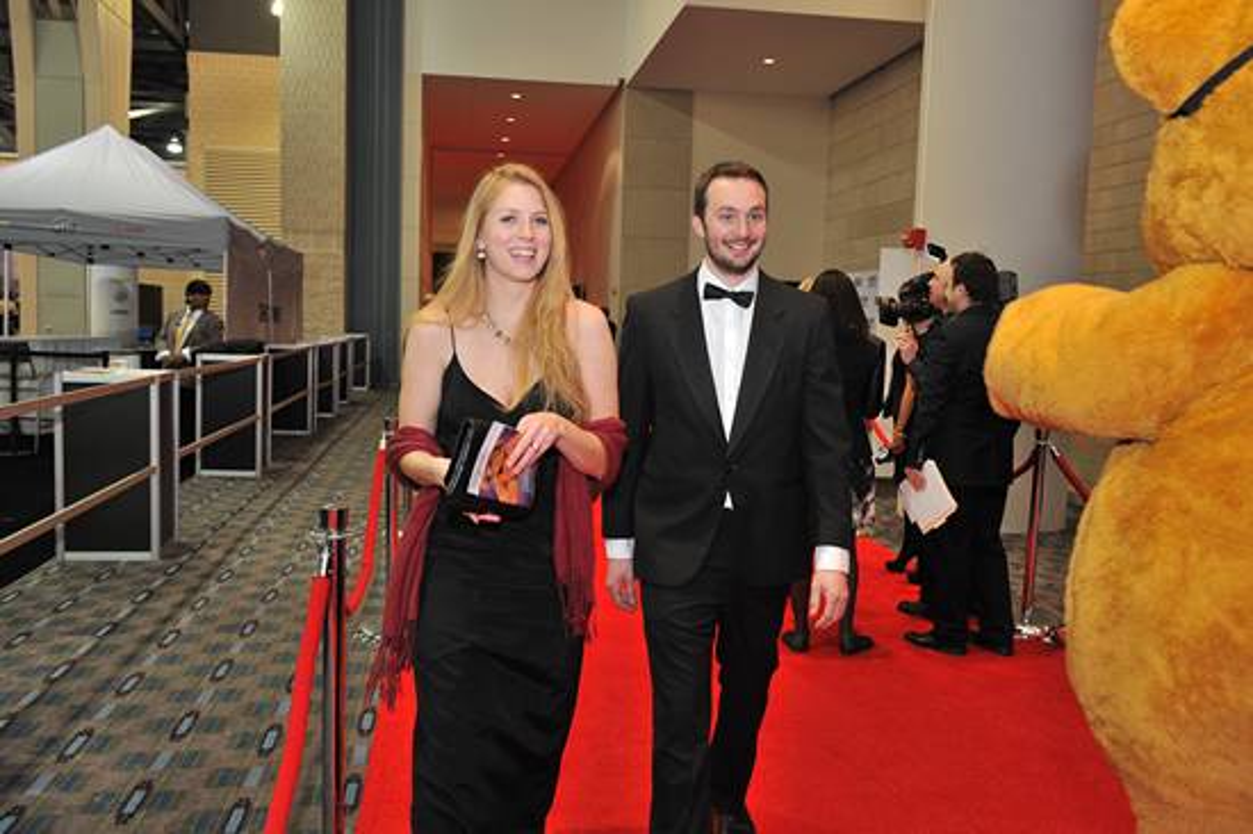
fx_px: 1113
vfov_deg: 41.1
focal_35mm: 32
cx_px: 626
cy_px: 417
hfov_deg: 58.7
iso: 1250
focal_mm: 32
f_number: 5
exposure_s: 1/125
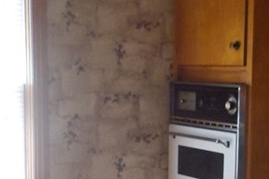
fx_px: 799
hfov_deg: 19.0
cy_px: 187
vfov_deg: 12.6
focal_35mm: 107
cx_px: 192
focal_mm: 4.1
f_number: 3.3
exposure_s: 1/30
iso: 250
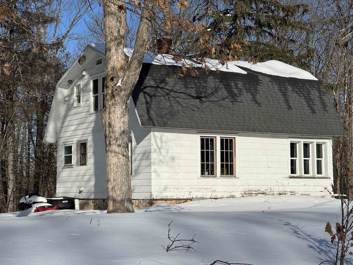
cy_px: 132
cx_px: 176
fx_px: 785
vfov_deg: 19.1
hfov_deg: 25.3
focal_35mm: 77
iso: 25
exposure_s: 1/1845
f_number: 2.8
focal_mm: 9
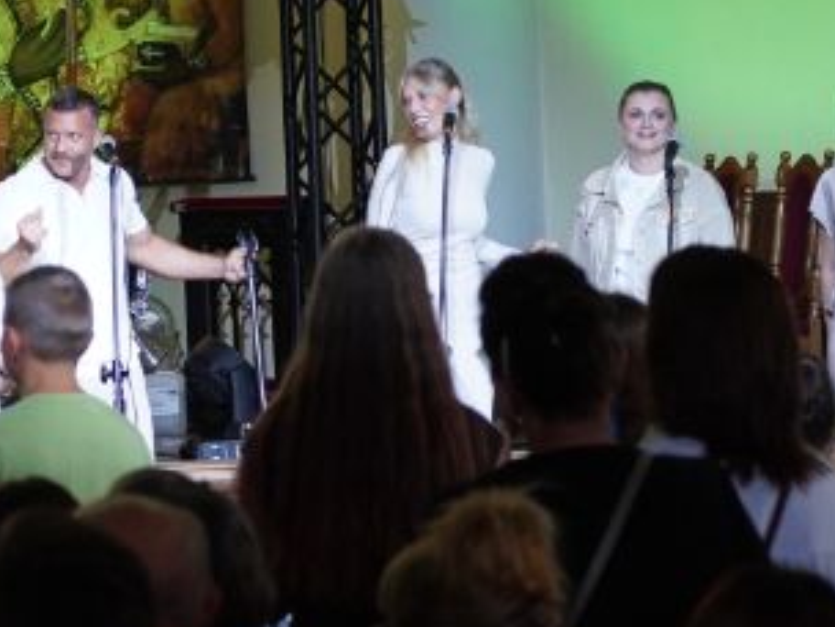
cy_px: -87
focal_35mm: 251
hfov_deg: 7.8
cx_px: -352
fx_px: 6055
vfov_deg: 5.9
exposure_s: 1/100
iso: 2500
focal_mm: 61
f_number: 4
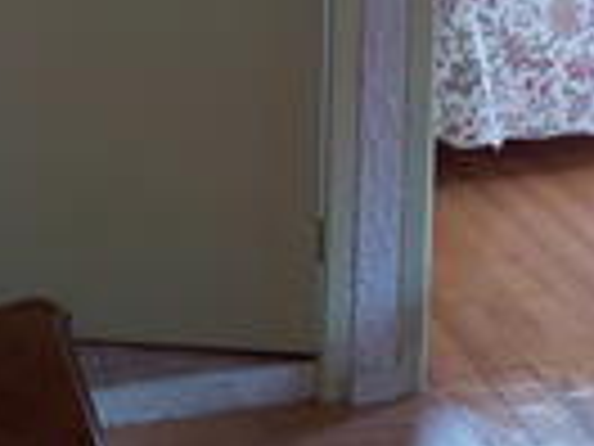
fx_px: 1407
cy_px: -153
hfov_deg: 23.7
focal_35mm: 82
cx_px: 198
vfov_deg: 16.8
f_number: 3.3
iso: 250
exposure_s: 1/30
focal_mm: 4.1
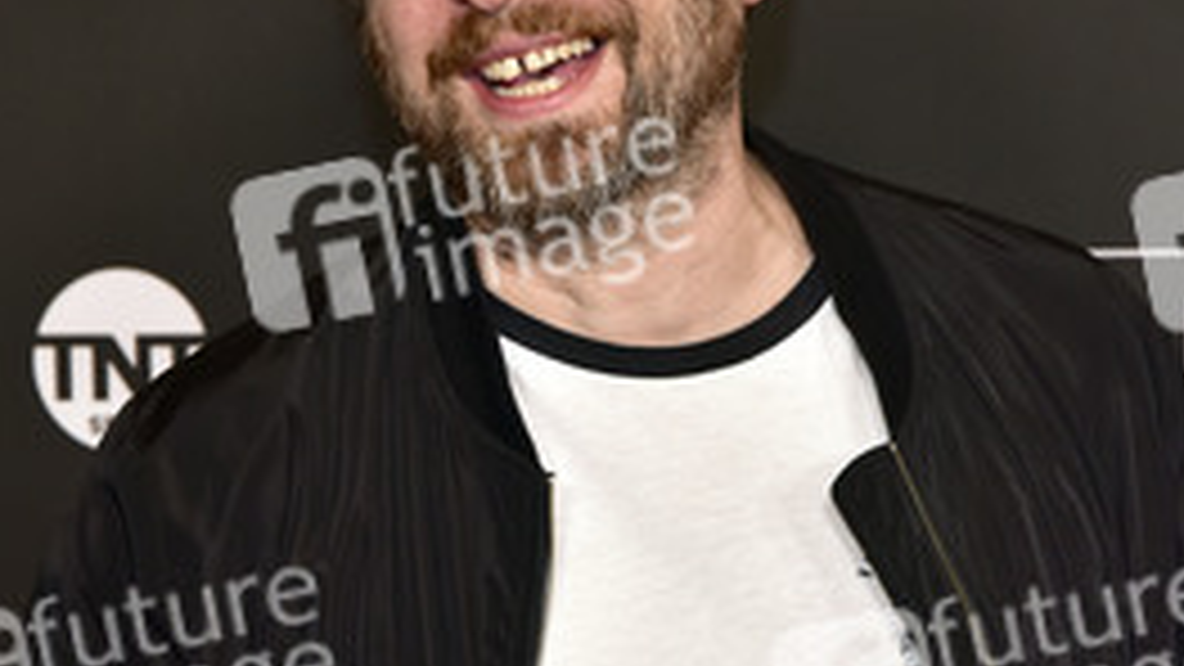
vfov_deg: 7.3
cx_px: 594
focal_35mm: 167
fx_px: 5243
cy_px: 450
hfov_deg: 12.9
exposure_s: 1/250
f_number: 8
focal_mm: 105
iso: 2000
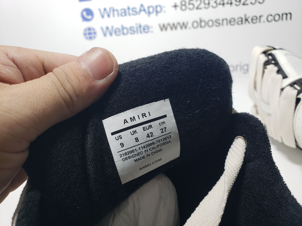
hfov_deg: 67.3
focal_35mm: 26
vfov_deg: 53.1
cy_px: 113
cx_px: 151
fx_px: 227
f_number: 2.4
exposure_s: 1/105
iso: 50
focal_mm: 4.3
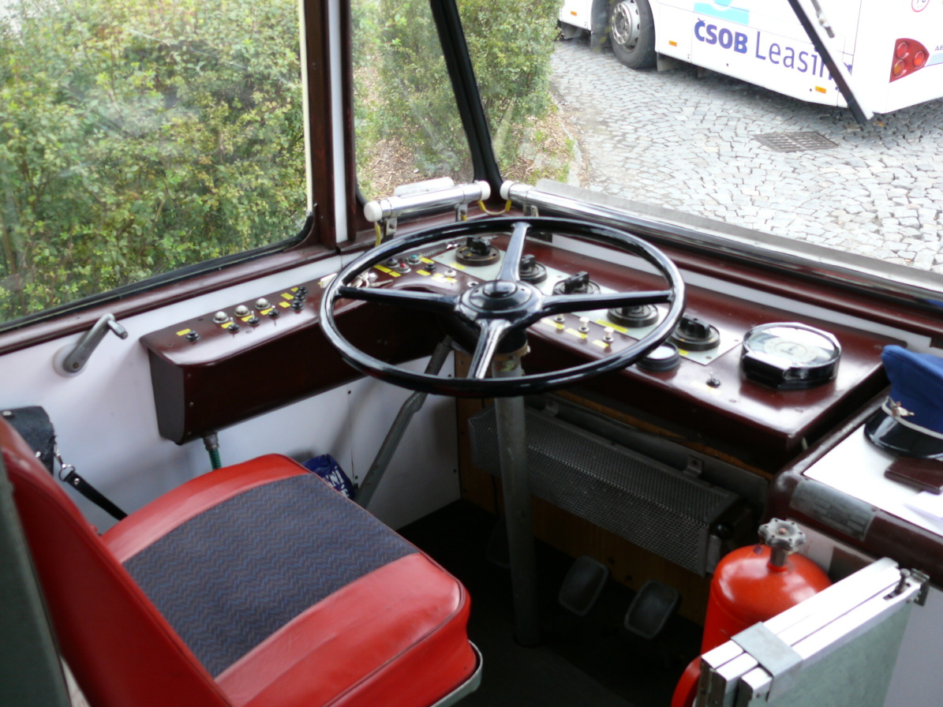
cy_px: 354
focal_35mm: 35
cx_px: 472
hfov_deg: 52.6
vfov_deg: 40.7
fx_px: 953
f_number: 2.8
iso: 100
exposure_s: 1/50
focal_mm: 7.4
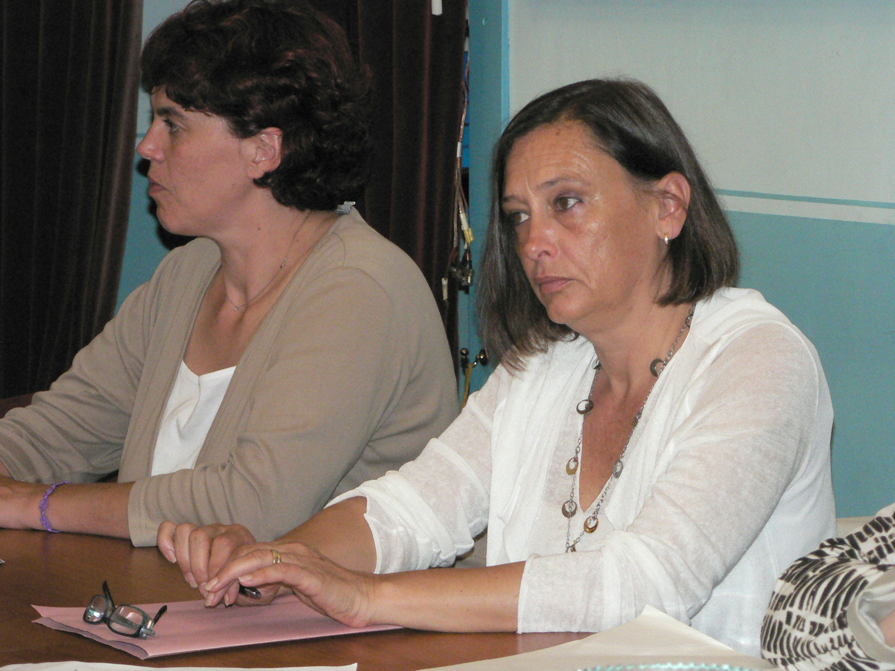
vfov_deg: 10.1
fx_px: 3801
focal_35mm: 147
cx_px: 448
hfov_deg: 13.4
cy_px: 336
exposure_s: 1/60
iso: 400
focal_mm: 24.6
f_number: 3.3
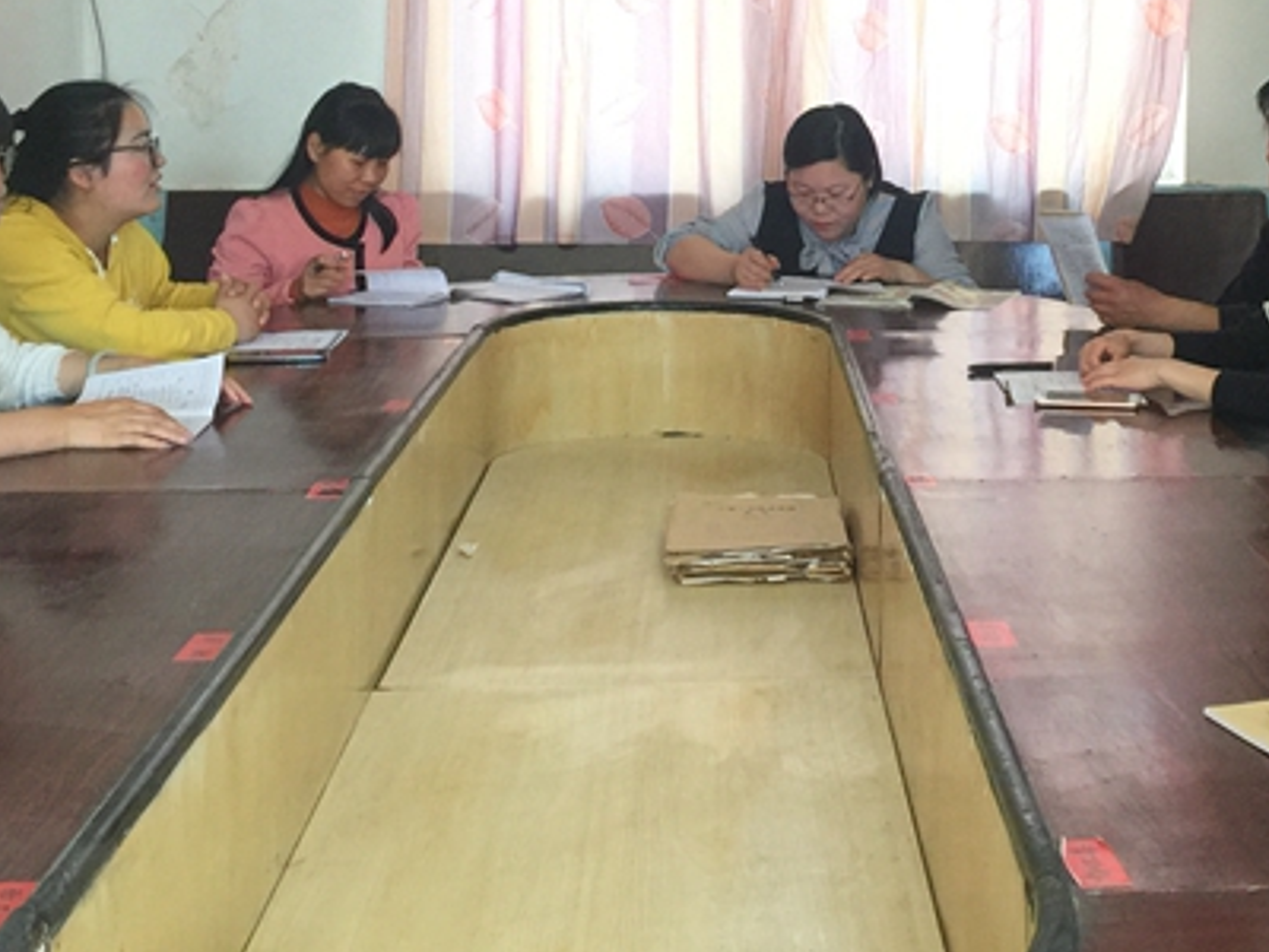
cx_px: 885
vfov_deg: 24.8
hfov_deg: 32.8
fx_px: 2126
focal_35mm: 58
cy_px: 171
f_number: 2.2
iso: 64
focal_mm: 4.15
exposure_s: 1/33
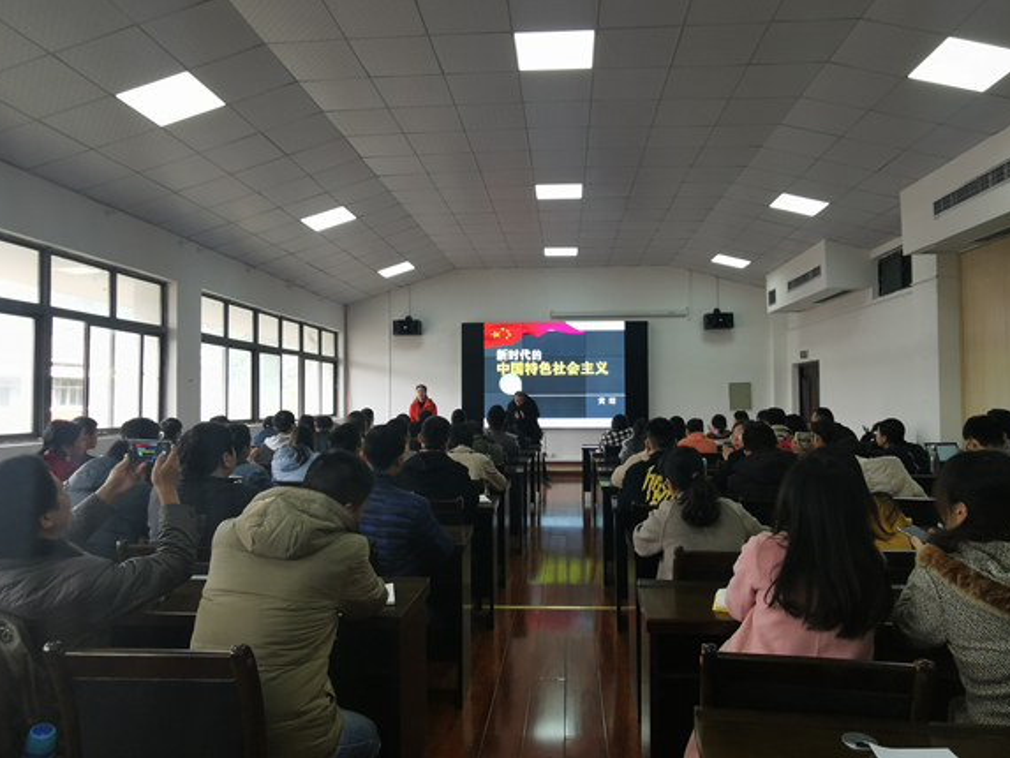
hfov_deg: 76.4
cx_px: 516
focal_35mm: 22
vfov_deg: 61.1
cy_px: 365
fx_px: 642
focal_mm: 2.26
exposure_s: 1/50
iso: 100
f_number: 2.2
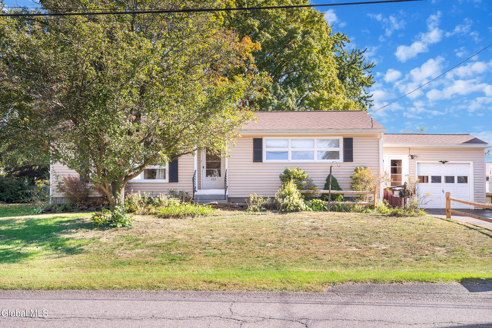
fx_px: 478
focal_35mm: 35
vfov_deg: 37.9
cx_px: 246
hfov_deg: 54.4
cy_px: 164
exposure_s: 1/160
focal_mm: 35
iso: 250
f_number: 9
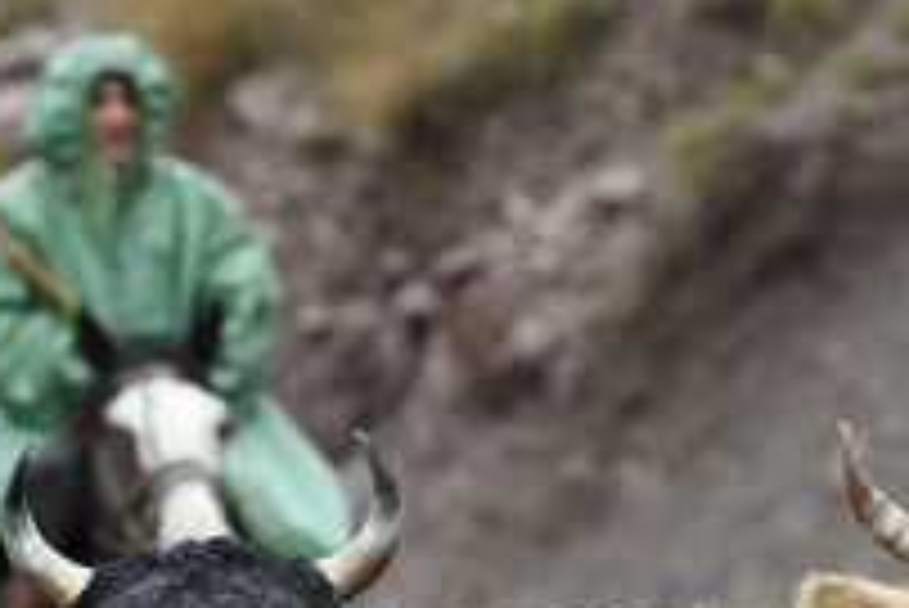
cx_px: 378
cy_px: 540
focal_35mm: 333
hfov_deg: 6.2
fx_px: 8414
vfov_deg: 4.1
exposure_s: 1/250
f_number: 5.6
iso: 400
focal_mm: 160
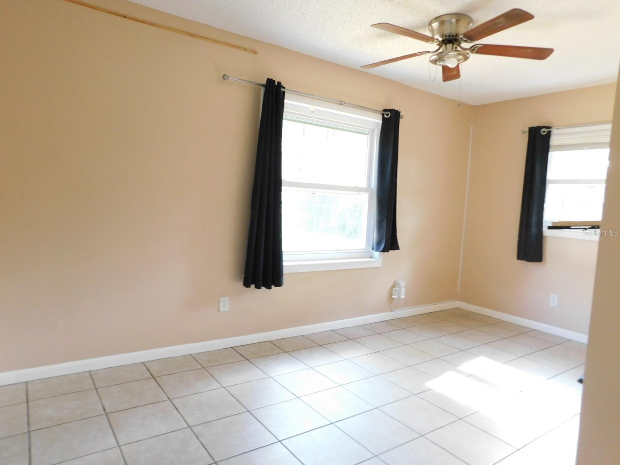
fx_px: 412
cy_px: 232
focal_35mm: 23
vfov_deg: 58.9
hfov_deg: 73.9
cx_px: 310
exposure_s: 1/25
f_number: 3
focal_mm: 4
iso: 400
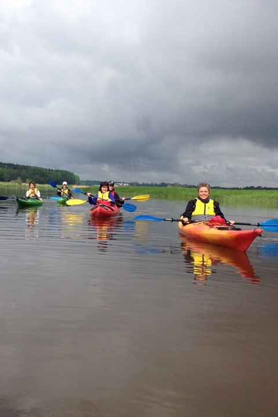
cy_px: 208
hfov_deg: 27.5
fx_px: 568
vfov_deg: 40.4
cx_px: 129
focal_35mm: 49
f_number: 2.4
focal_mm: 4.28
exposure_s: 1/2208
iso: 50
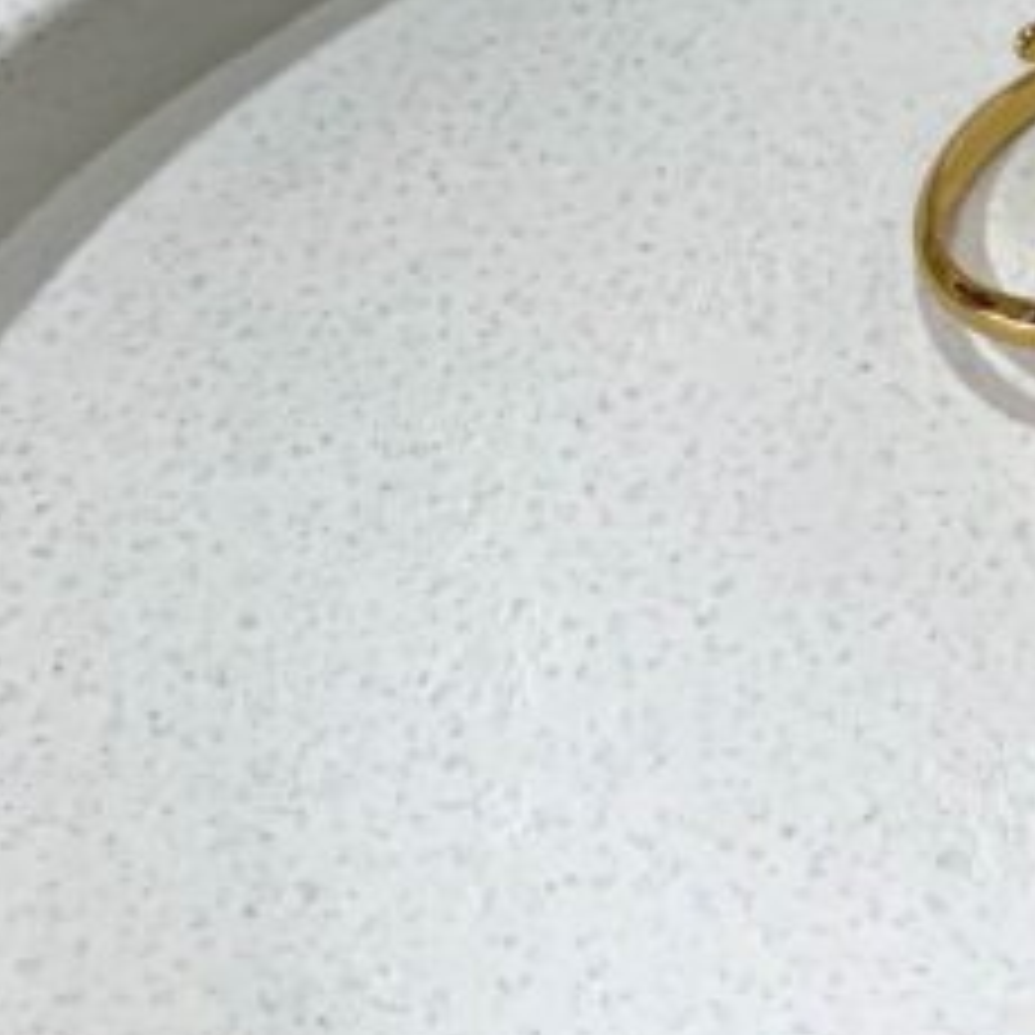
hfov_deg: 20.3
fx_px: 2706
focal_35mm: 80
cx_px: 1242
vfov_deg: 20.3
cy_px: -194
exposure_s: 1/100
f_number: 1.8
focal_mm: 4.25
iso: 80
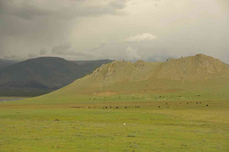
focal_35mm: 87
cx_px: 114
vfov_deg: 15.7
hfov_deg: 23.4
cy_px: 76
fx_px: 553
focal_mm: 57.5
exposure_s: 1/250
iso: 100
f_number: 8
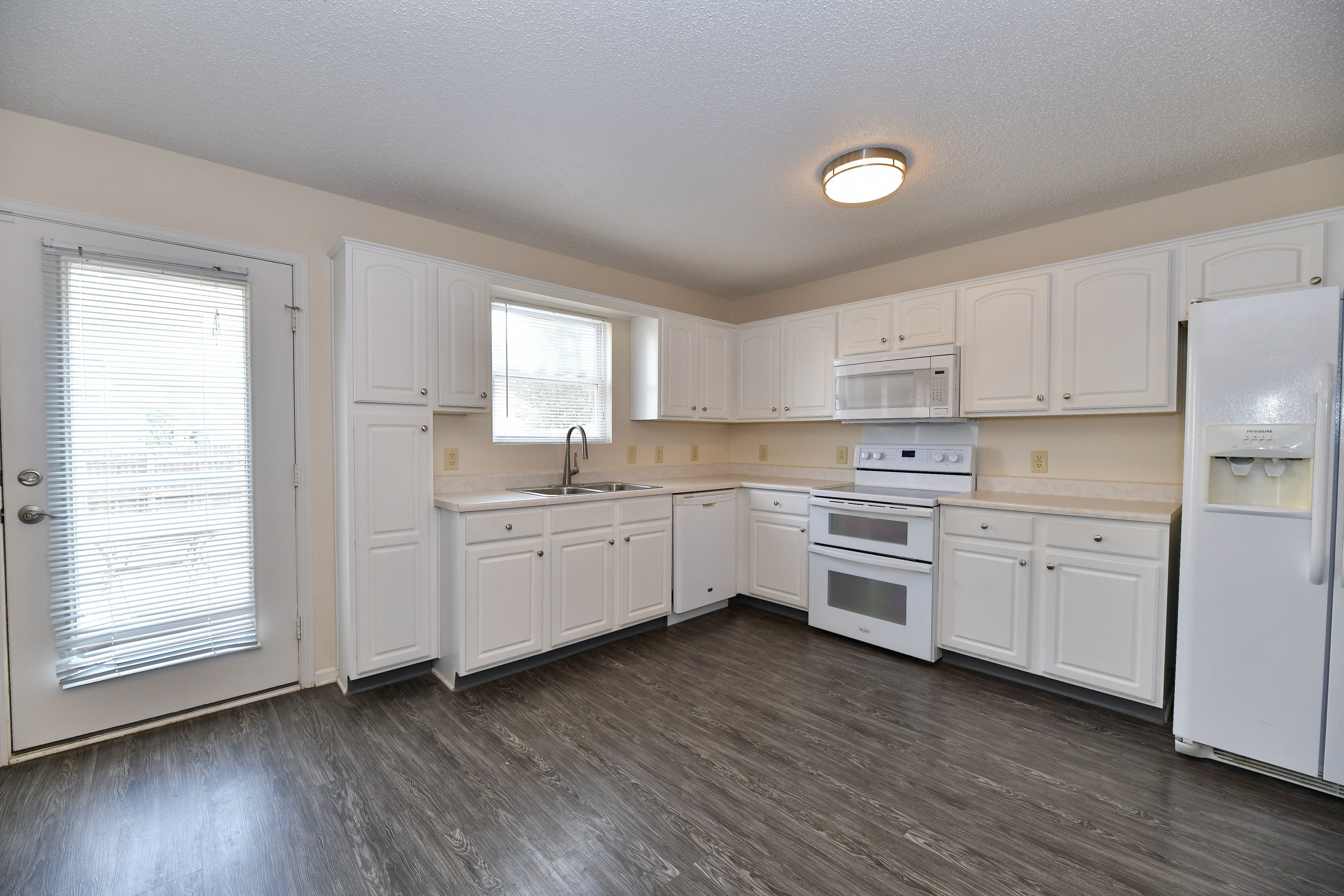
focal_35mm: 14
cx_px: 672
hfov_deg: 104.3
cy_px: 448
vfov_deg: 81.2
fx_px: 523
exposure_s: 1/100
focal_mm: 14
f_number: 6.3
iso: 640
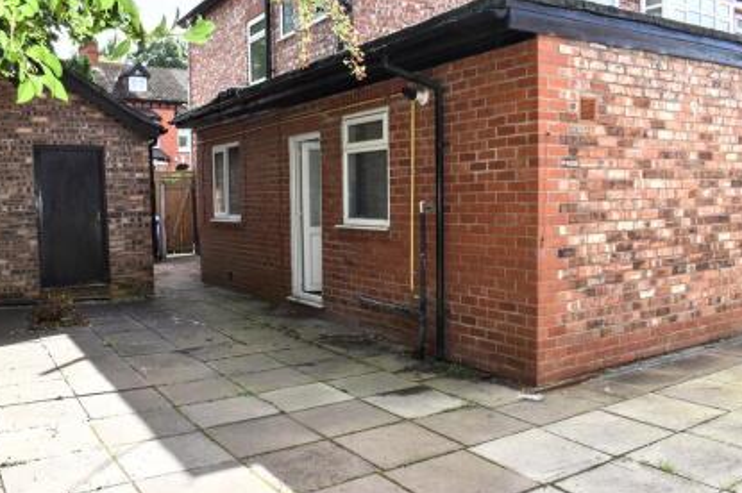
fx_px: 638
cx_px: 343
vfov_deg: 42.2
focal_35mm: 31
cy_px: 267
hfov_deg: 60.3
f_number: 7.1
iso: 100
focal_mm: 18
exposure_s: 1/200
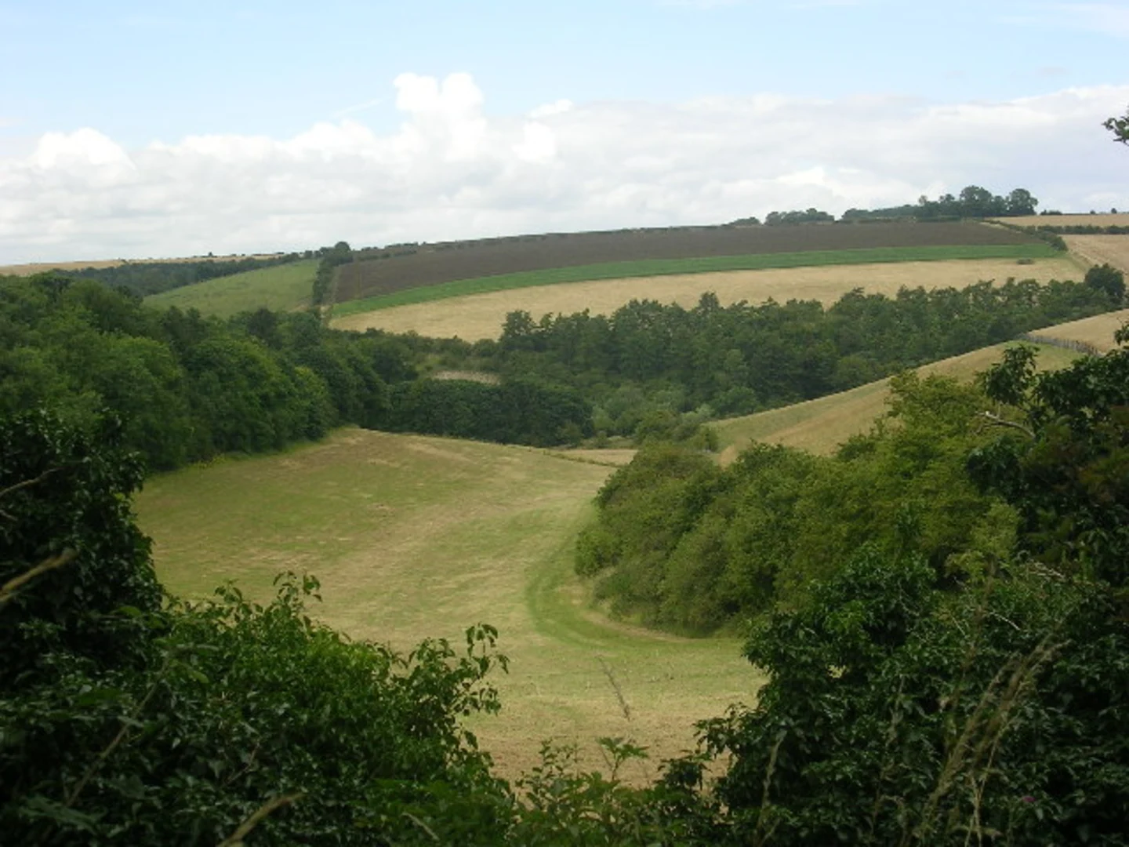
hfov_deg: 34.3
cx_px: 564
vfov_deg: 26.1
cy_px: 424
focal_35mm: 56
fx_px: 1826
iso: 50
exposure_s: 1/522
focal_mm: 8.5
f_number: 3.3
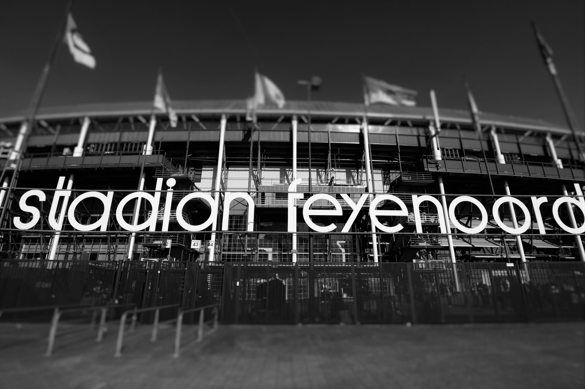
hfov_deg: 95.0
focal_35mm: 16
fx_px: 268
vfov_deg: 72.0
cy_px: 194
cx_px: 292
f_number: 10
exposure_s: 1/320
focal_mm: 11
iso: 100
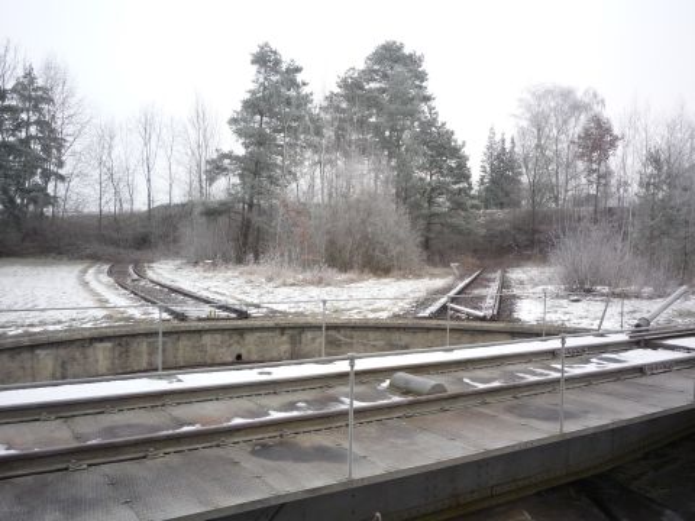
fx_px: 642
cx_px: 348
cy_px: 260
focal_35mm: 32
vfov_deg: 44.2
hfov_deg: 56.8
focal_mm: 5.2
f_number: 4
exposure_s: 1/125
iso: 100
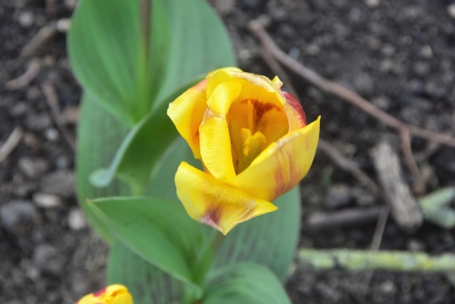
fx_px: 3791
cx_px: 228
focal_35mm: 300
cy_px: 152
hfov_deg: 6.9
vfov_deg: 4.6
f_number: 10
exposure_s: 1/50
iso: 400
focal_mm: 200
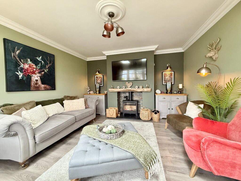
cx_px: 120
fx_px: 97
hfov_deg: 102.1
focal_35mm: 14
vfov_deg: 85.7
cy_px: 90
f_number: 2.2
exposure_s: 1/69
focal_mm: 2.22
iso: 400
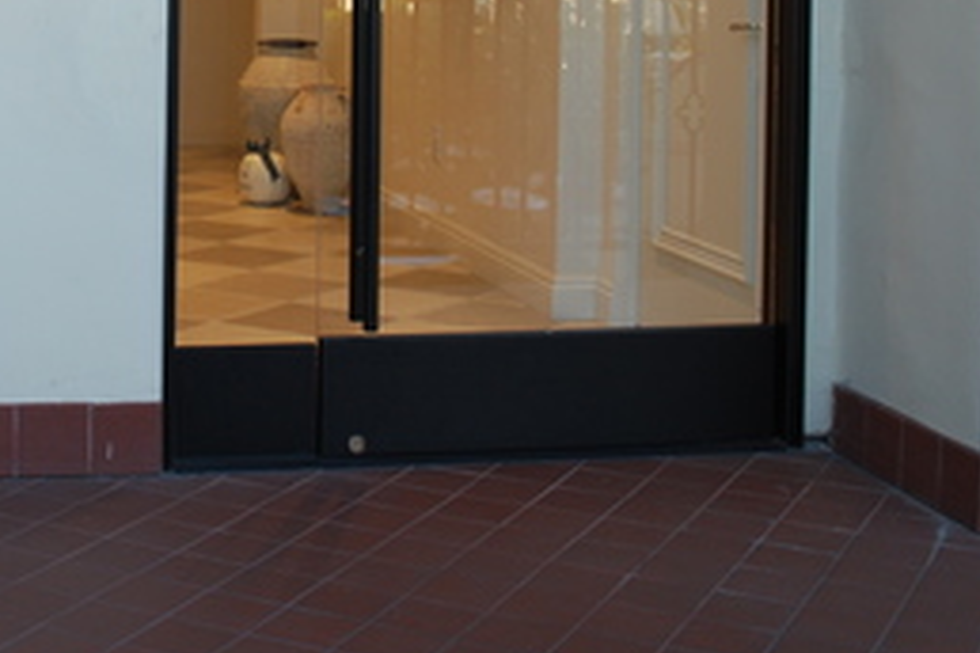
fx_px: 1960
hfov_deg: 27.2
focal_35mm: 72
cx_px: 131
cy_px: -91
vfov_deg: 18.1
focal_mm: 20
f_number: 5
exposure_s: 1/60
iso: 200
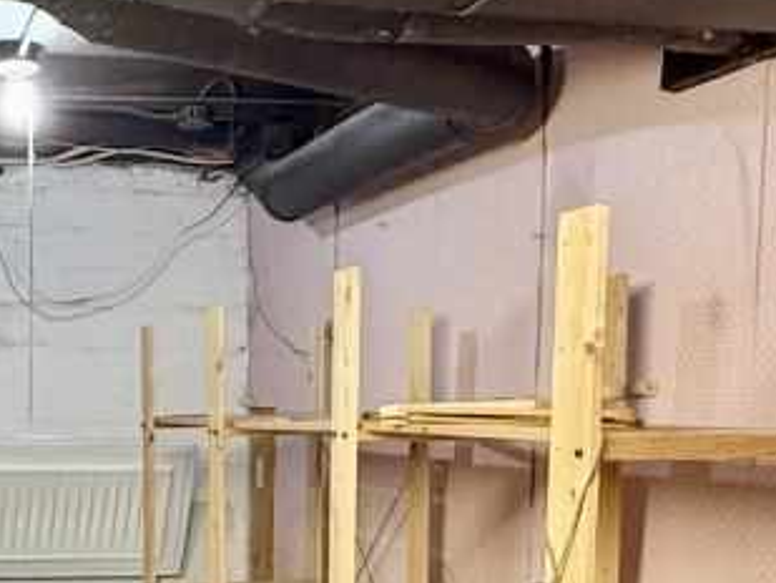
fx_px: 1301
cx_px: 113
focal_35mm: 58
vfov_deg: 24.5
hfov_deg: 32.0
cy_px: 528
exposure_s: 1/60
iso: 250
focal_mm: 2.22
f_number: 2.2
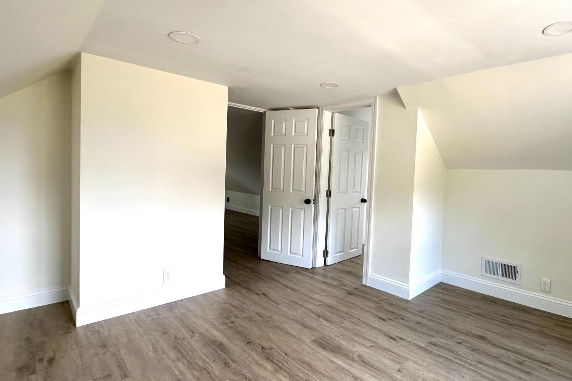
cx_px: 346
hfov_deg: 85.7
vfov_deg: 64.5
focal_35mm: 19
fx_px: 302
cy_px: 185
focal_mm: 2.22
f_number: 2.2
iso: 100
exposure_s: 1/99
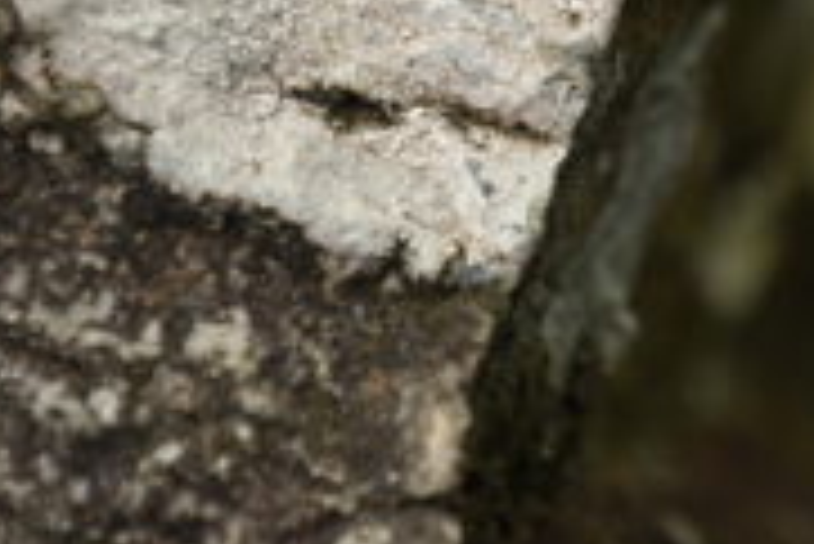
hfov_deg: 2.1
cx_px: 621
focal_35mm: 994
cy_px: 43
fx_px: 22493
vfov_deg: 1.4
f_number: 6.3
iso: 250
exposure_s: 1/200
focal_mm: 300
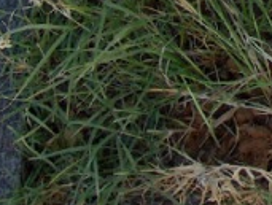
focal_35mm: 233
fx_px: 1835
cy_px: -245
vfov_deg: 6.2
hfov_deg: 7.9
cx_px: 638
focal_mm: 8
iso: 100
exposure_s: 1/169
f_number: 2.8
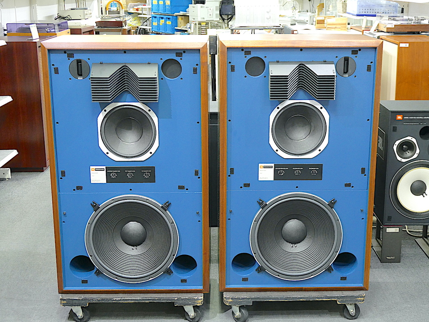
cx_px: 214
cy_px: 161
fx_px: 620
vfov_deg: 29.1
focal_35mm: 50
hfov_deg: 38.2
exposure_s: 1/2.5
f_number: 4.1
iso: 200
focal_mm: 9
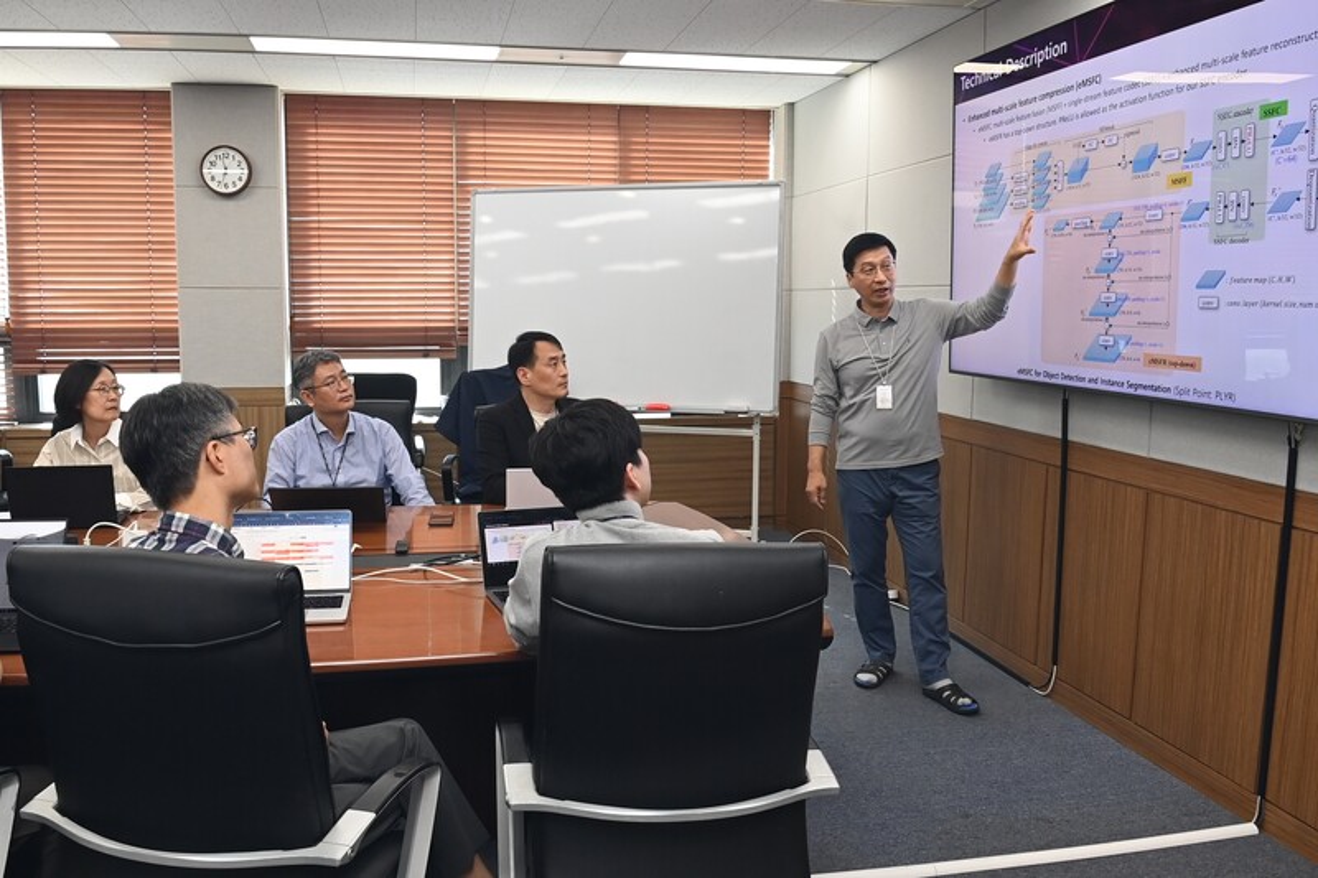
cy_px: 439
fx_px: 988
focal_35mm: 27
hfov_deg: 67.4
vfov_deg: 47.9
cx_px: 659
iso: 1250
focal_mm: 18
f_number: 8
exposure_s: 1/60
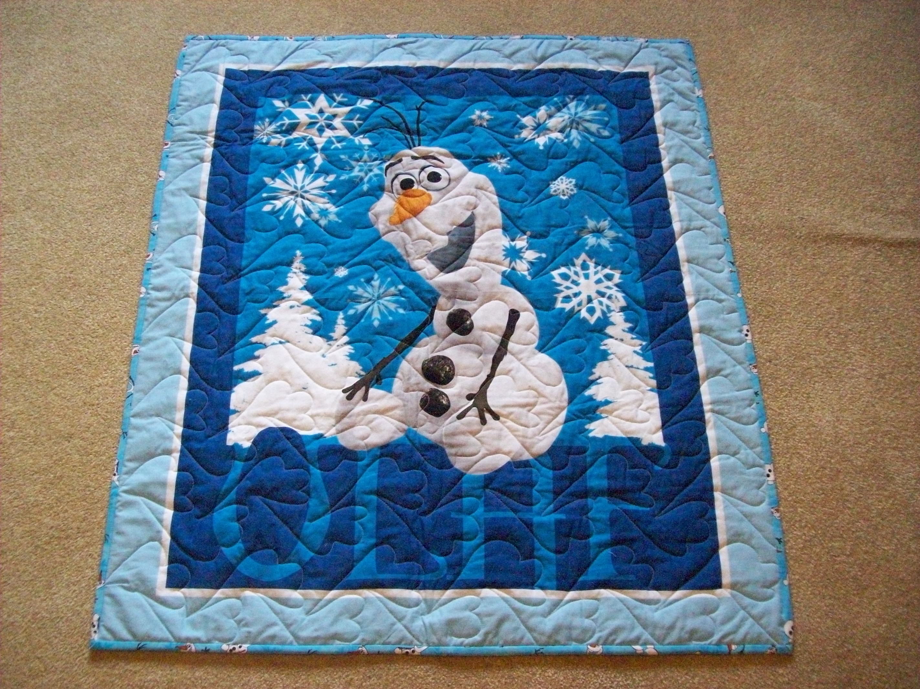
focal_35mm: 36
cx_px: 460
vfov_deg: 39.6
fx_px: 956
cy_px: 344
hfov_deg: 51.4
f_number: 2.7
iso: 566
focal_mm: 6
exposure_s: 1/128
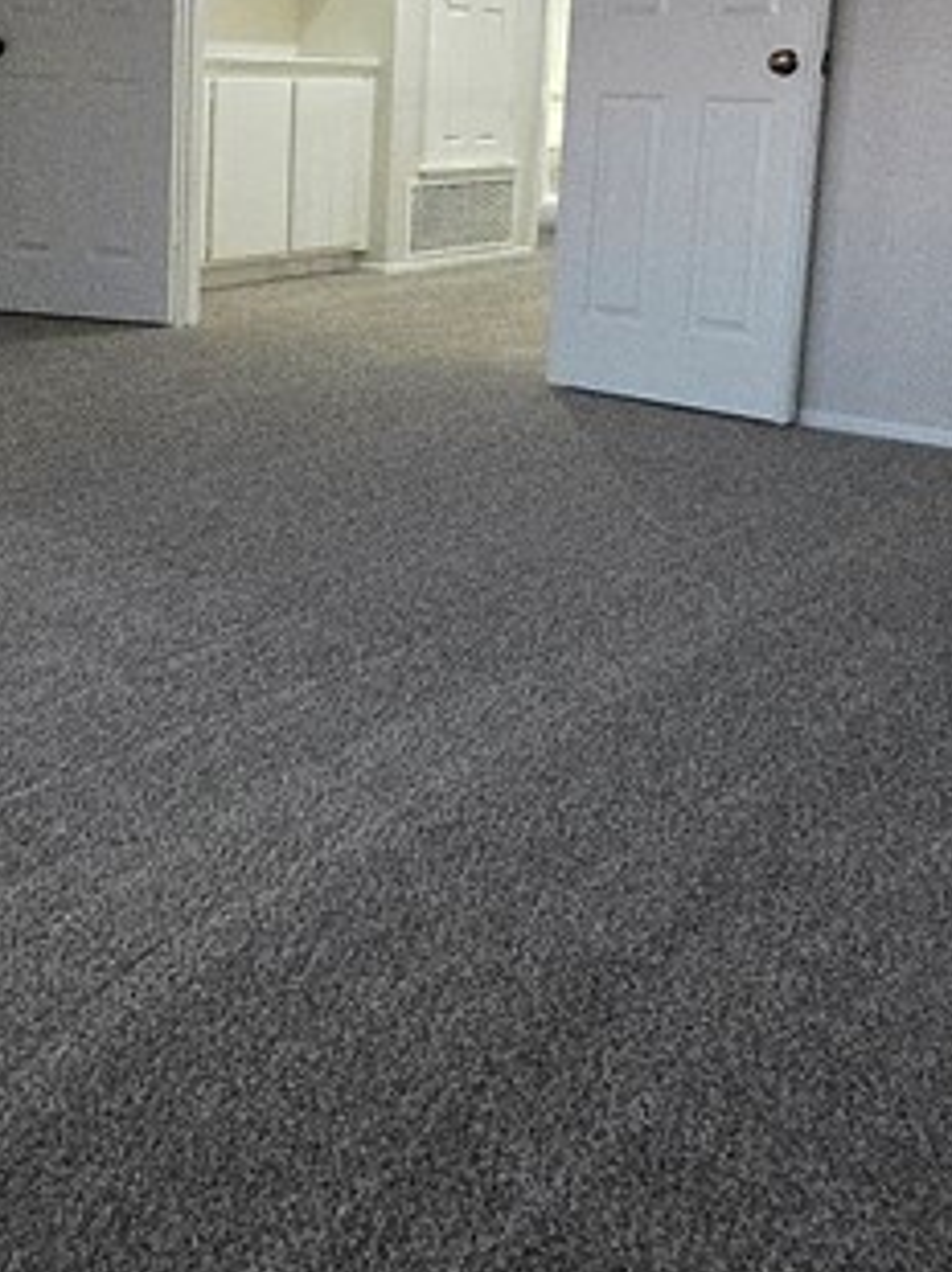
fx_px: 1579
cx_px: 181
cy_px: 377
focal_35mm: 43
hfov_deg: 32.6
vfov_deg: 43.0
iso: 1250
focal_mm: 1.7
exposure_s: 1/60
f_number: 2.2
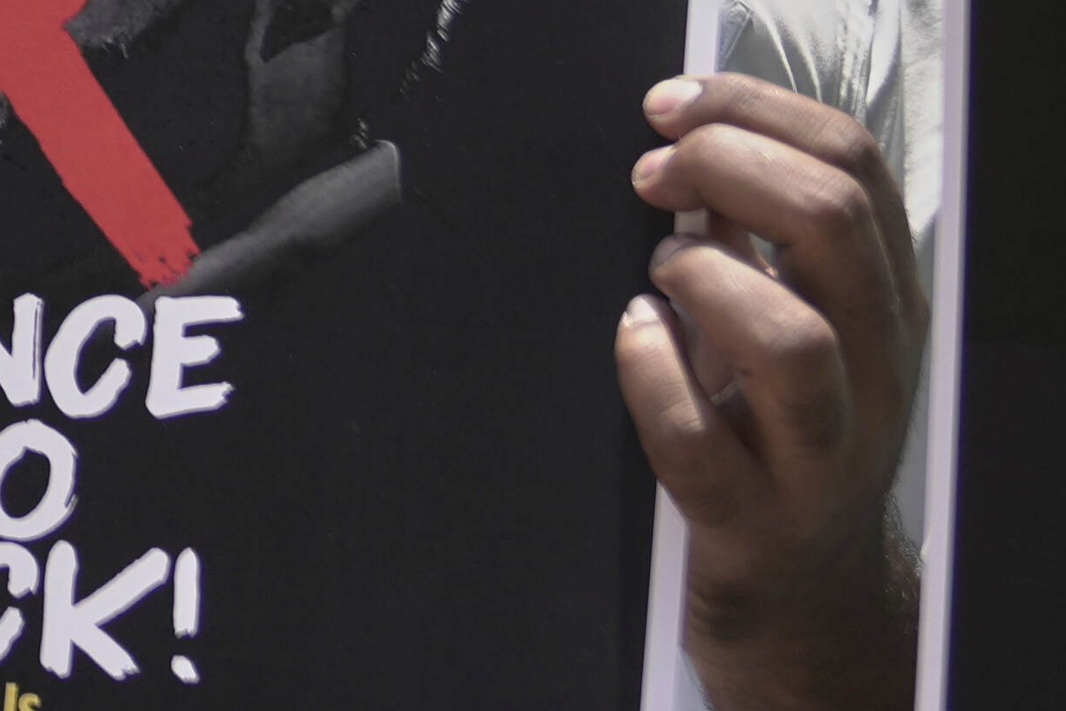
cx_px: -652
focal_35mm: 186
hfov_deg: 10.6
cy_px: -437
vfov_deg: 7.2
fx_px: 5507
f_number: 2.8
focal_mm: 27
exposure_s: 1/1000
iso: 100
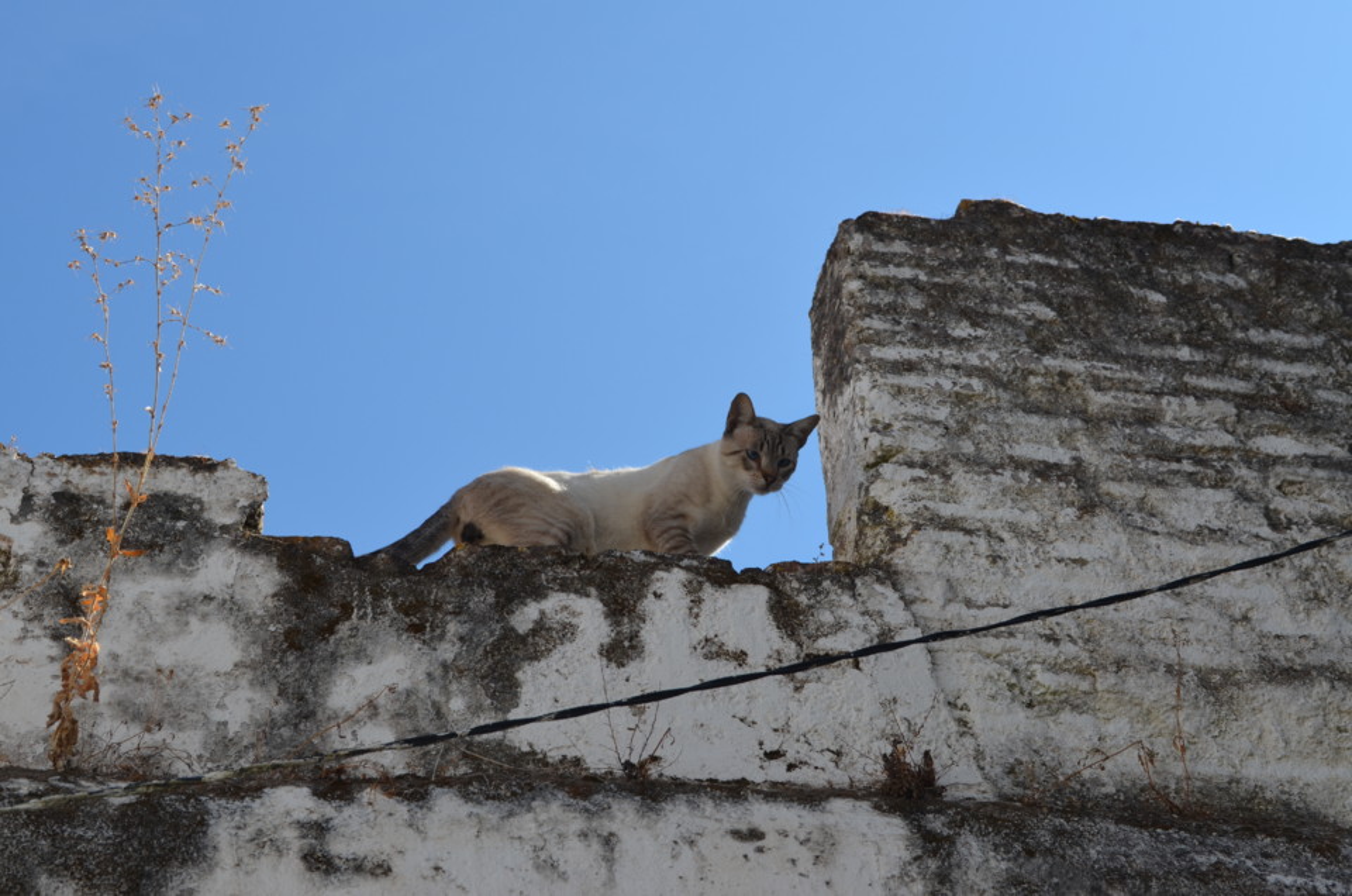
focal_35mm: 69
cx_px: 676
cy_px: 448
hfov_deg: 29.3
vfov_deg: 19.6
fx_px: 2586
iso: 110
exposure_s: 1/250
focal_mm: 46
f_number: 8
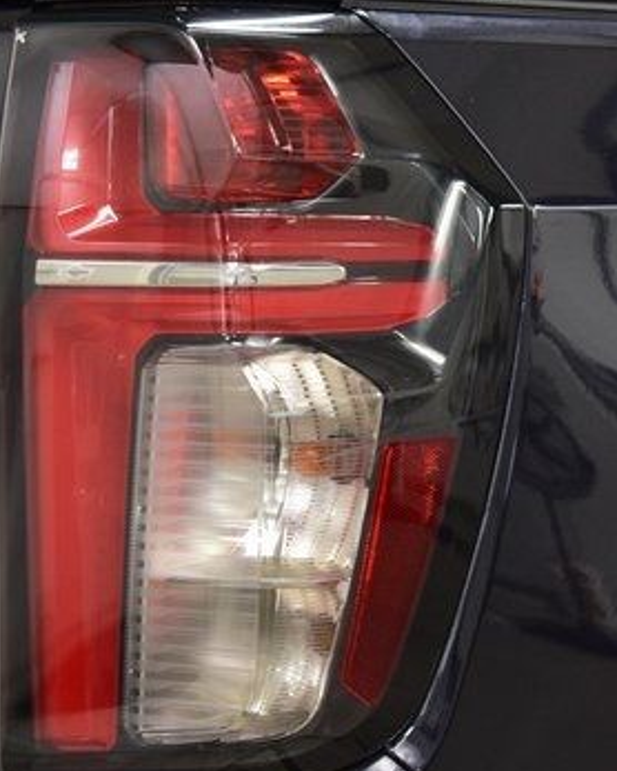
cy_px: 388
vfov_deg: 17.6
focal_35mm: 109
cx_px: 231
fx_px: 2486
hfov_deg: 14.1
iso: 1600
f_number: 4.5
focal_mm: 42
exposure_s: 1/60
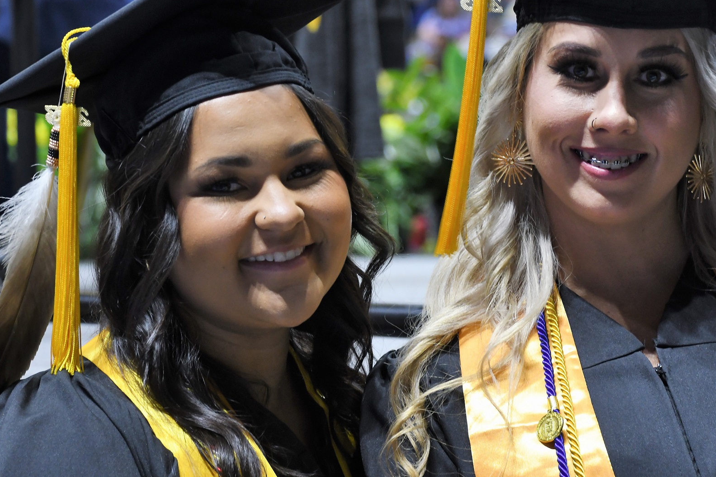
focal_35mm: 174
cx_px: 421
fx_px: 3454
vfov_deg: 7.9
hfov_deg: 11.8
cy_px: 188
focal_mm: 85
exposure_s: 1/80
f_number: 5.3
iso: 1000
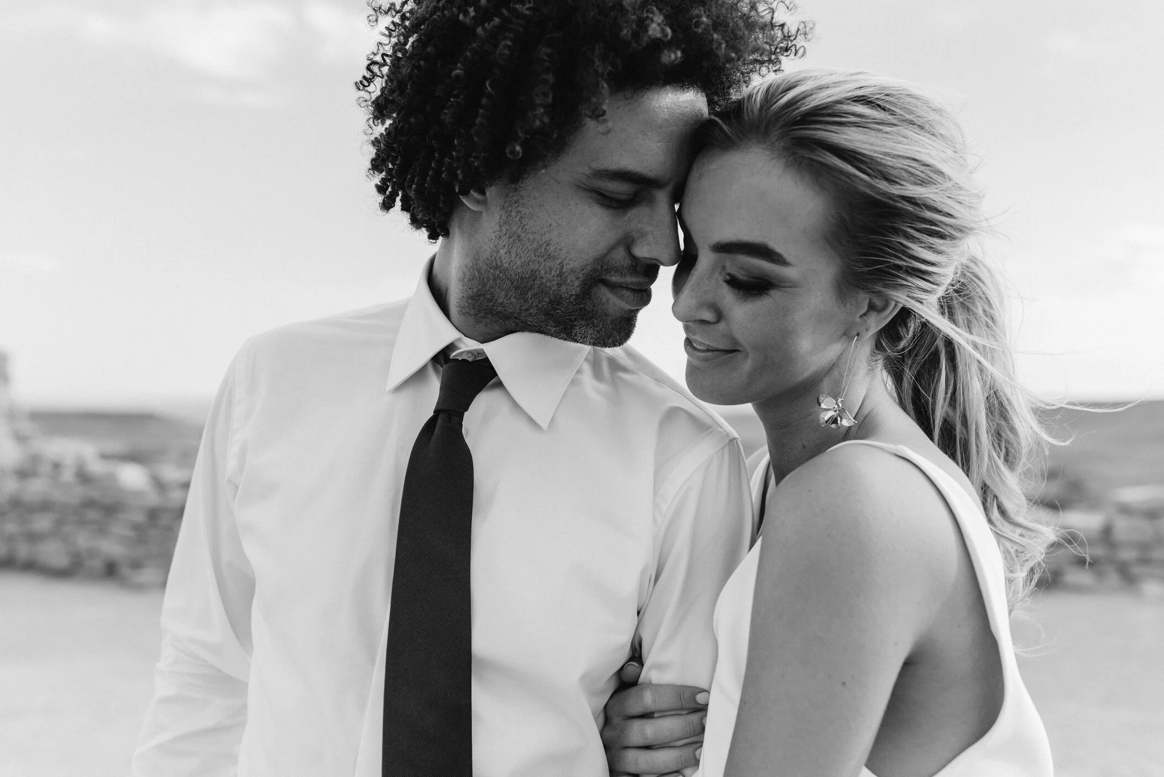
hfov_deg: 54.4
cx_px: 582
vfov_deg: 37.9
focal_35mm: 35
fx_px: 1132
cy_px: 388
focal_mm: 35
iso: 125
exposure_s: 1/2000
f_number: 2.5
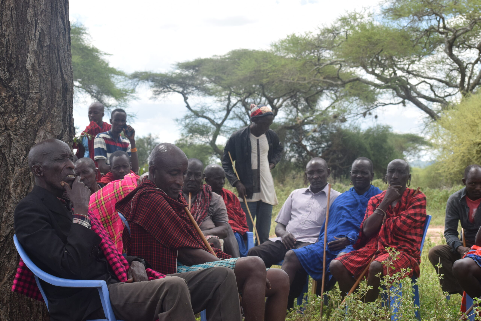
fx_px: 1403
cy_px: 160
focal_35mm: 105
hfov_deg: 19.5
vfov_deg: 13.0
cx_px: 240
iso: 400
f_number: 10
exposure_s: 1/250
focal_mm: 70
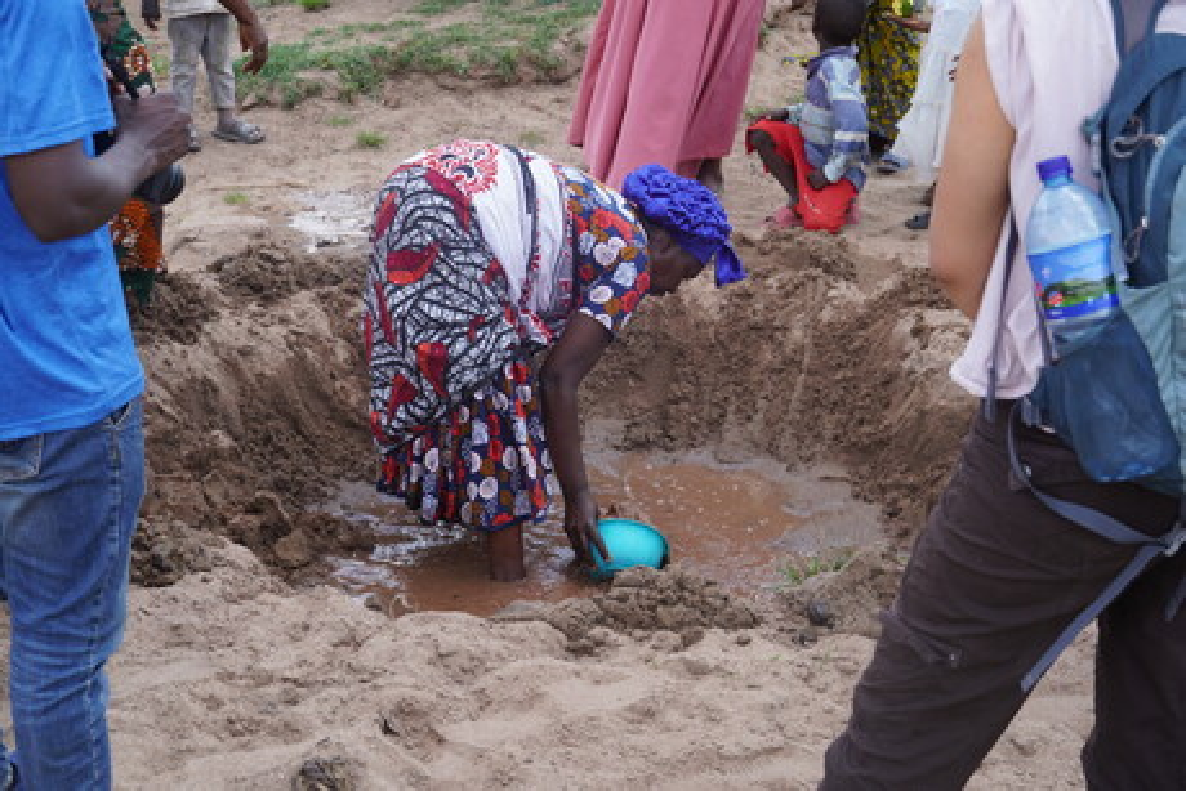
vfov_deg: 22.1
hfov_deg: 32.6
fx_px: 2027
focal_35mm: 62
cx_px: 593
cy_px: 396
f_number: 5.6
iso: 100
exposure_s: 1/200
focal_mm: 41
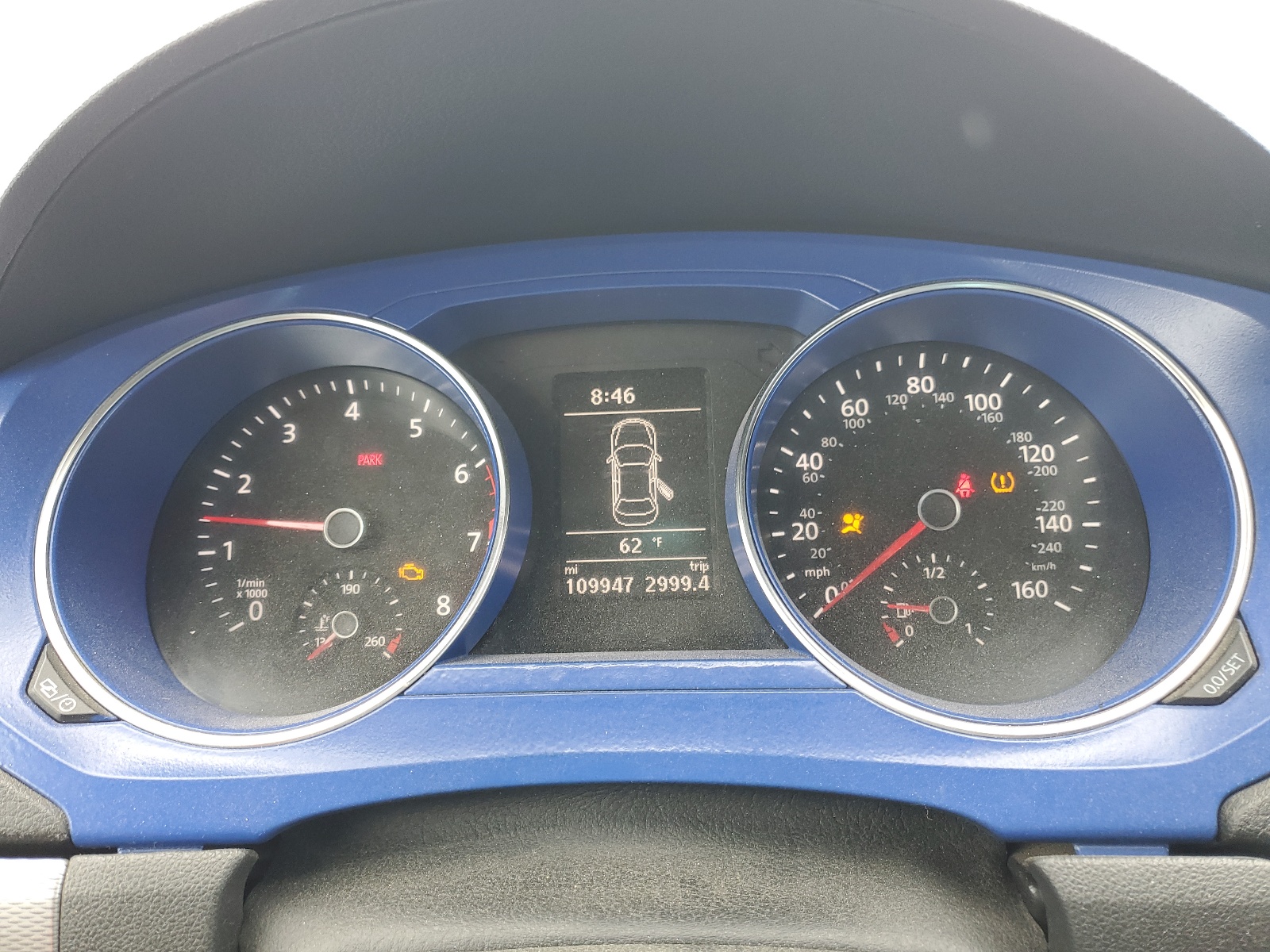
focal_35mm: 26
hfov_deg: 67.3
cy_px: 476
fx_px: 954
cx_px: 635
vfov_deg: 53.1
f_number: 1.5
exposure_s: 1/50
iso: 55
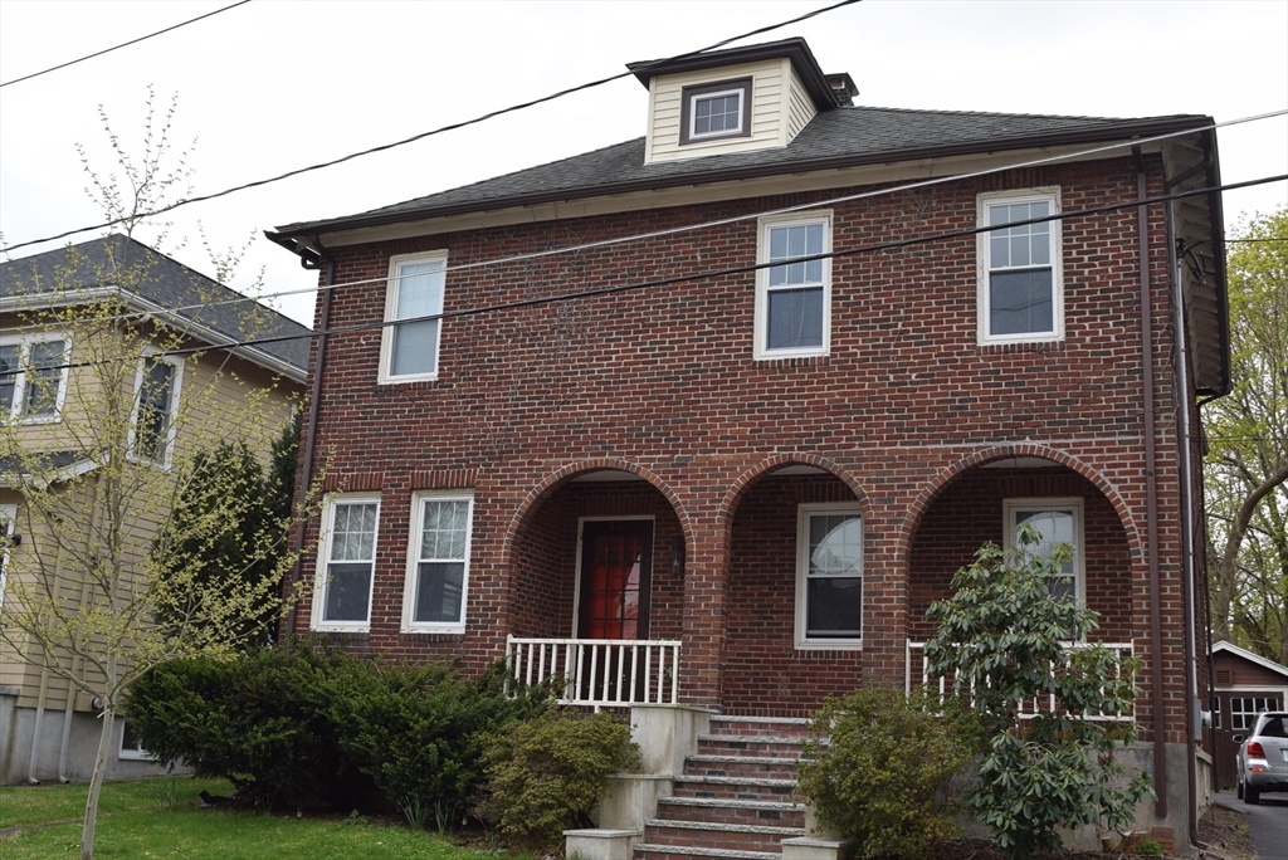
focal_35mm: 39
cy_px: 430
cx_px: 644
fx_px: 1396
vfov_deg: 34.3
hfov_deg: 49.5
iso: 100
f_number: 8
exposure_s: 1/200
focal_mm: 26
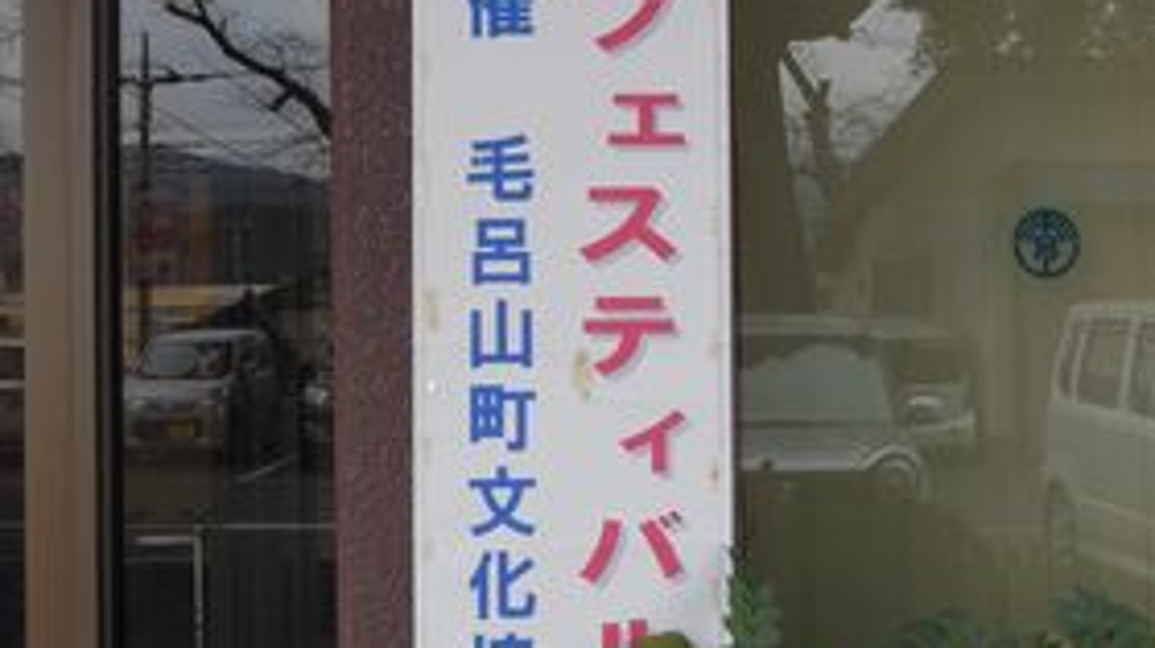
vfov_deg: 22.5
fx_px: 1622
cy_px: 206
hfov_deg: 39.2
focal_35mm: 53
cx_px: 544
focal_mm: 6
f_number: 3.9
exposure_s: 1/60
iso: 125
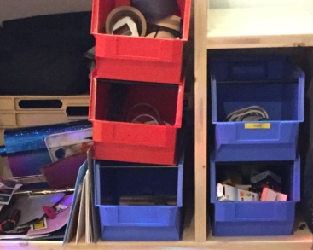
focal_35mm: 88
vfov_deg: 16.7
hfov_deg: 21.8
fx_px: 815
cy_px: 305
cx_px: 154
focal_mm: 4.15
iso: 500
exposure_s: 1/17
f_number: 2.2
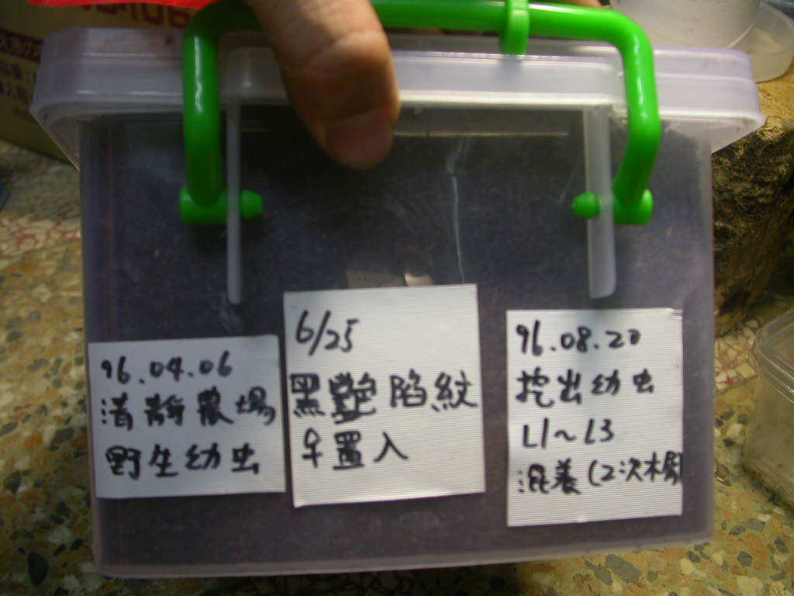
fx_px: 872
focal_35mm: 38
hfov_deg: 49.0
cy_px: 298
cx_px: 397
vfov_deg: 37.7
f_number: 2.6
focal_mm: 7.85
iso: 100
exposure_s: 1/20.4
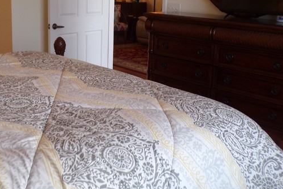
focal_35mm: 51
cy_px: 49
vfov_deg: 26.2
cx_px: 87
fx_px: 401
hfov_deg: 38.3
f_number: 3
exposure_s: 1/34
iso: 100
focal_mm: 4.3
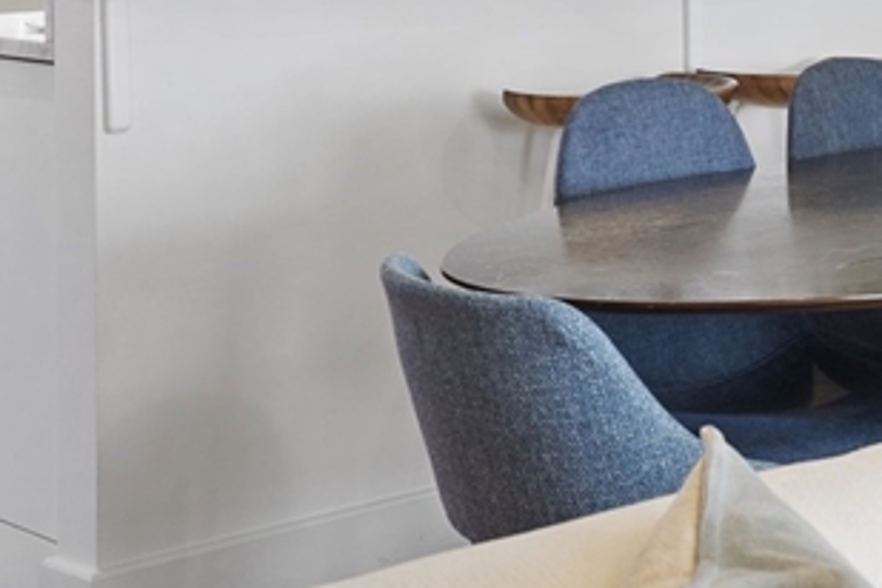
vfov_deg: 13.5
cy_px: -173
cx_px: 1042
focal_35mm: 98
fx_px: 2392
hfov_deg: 19.7
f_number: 7.1
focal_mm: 29.5
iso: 320
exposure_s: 1.3
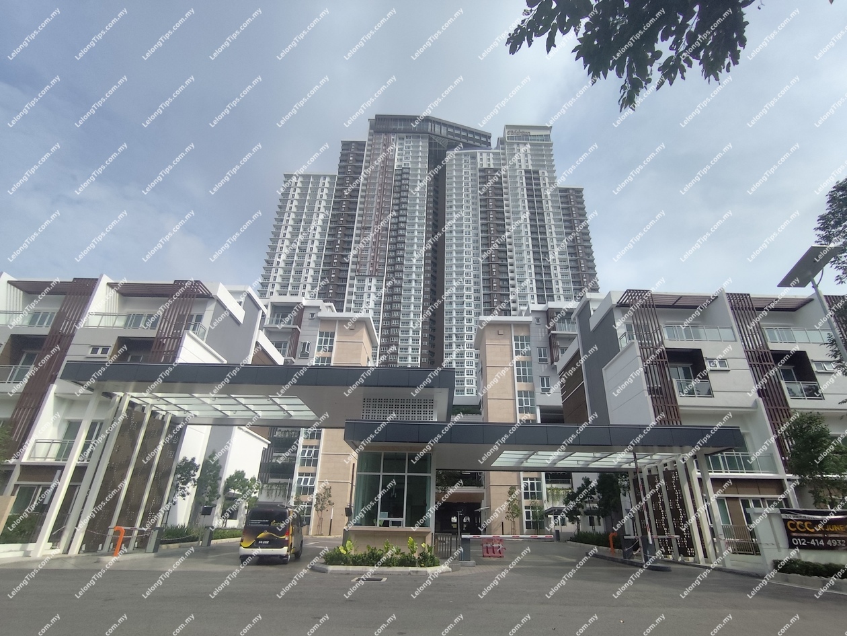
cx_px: 424
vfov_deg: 78.1
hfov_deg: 94.5
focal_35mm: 16
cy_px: 318
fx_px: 391
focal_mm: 1.65
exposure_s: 1/2026
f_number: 2.2
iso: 50
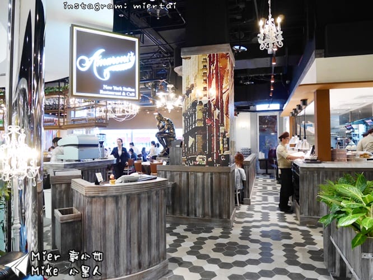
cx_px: 186
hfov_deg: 71.6
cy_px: 140
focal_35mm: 24
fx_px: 259
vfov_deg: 56.8
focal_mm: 12
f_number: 4.1
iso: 2500
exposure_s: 1/60
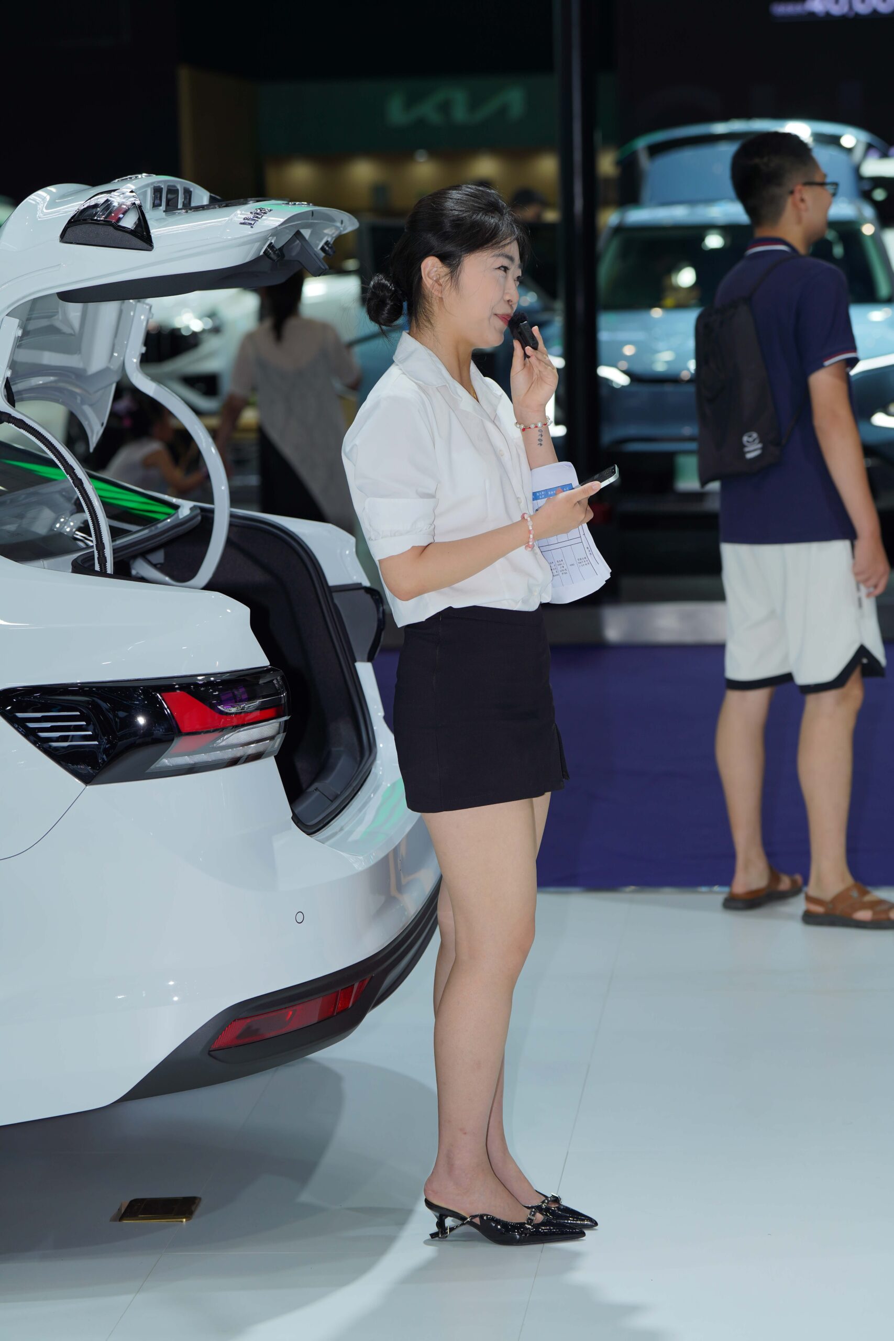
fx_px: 3389
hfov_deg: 15.0
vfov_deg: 22.4
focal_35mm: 91
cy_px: 670
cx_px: 447
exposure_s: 1/160
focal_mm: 91
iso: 125
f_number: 4
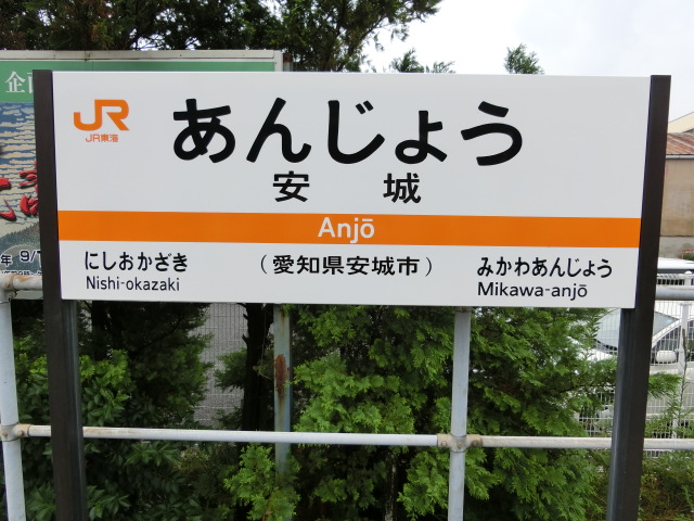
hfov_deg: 69.4
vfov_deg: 54.9
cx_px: 347
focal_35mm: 25
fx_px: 501
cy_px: 260
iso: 80
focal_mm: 4.5
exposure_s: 1/250
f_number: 3.5
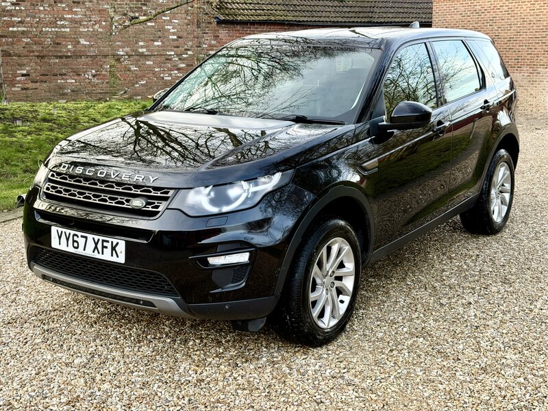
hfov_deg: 39.7
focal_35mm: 48
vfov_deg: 30.3
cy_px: 206
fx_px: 760
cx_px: 274
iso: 64
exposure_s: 1/142
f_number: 1.78
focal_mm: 6.76
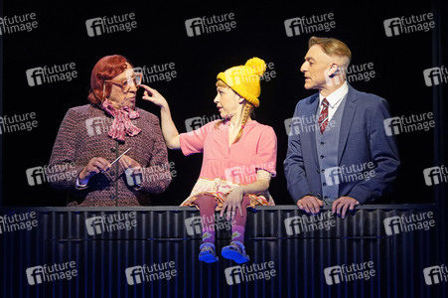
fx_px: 1517
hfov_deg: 16.8
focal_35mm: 122
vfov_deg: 11.2
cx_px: 224
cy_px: 149
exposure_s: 1/250
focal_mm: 122
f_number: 5.6
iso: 2000
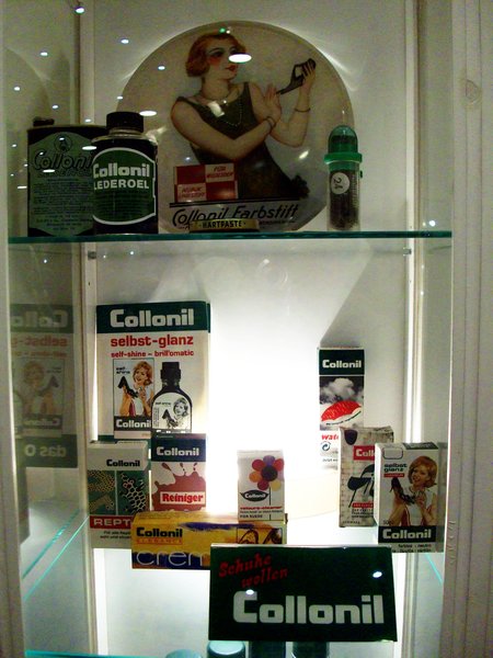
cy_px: 329
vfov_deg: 54.0
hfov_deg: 41.8
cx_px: 246
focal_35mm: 34
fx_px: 646
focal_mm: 5.7
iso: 160
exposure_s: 1/42.5
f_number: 2.8
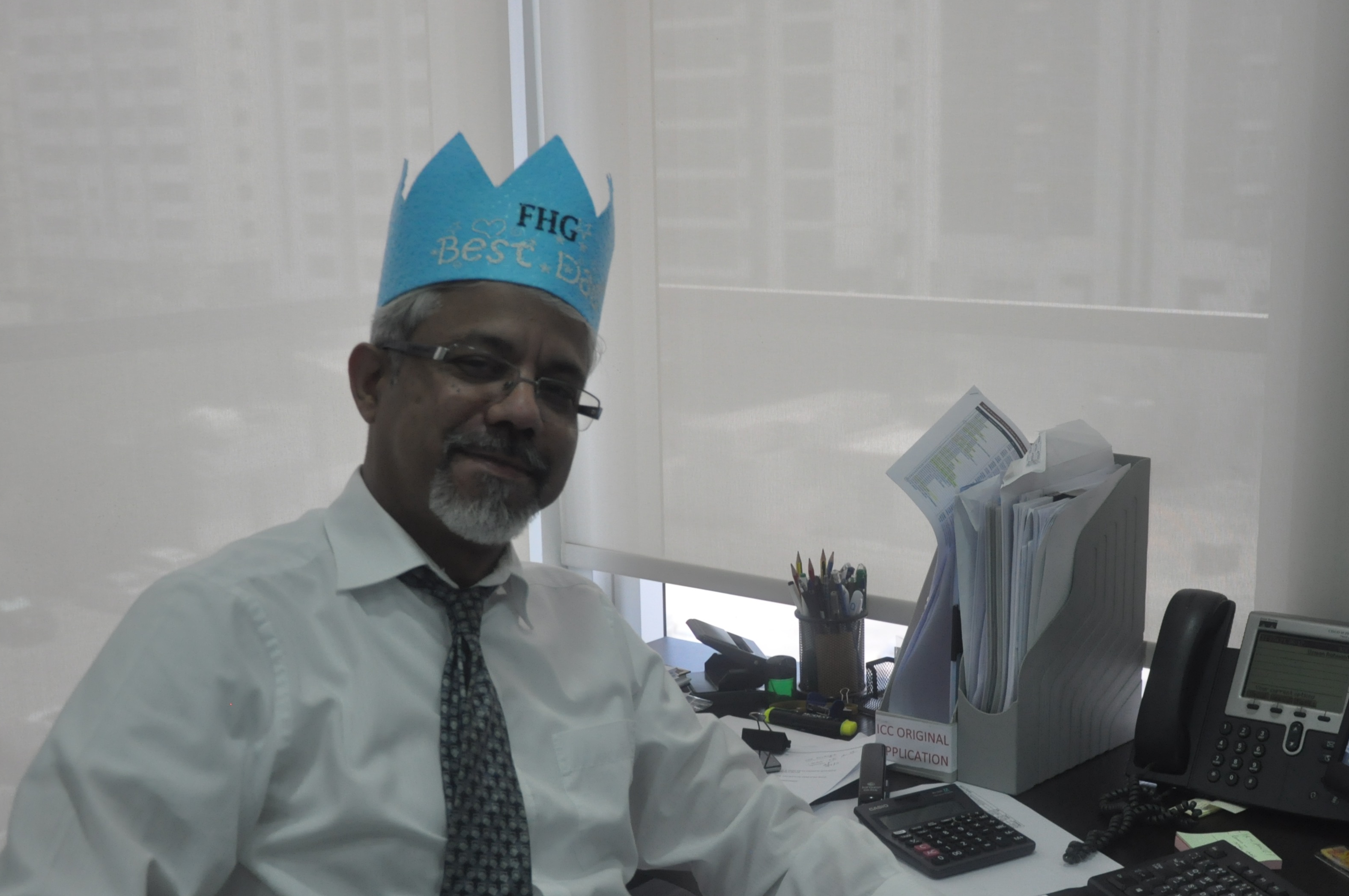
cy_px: 523
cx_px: 777
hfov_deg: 40.3
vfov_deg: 27.4
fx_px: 1834
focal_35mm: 49
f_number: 3.8
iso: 800
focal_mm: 24
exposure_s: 1/200
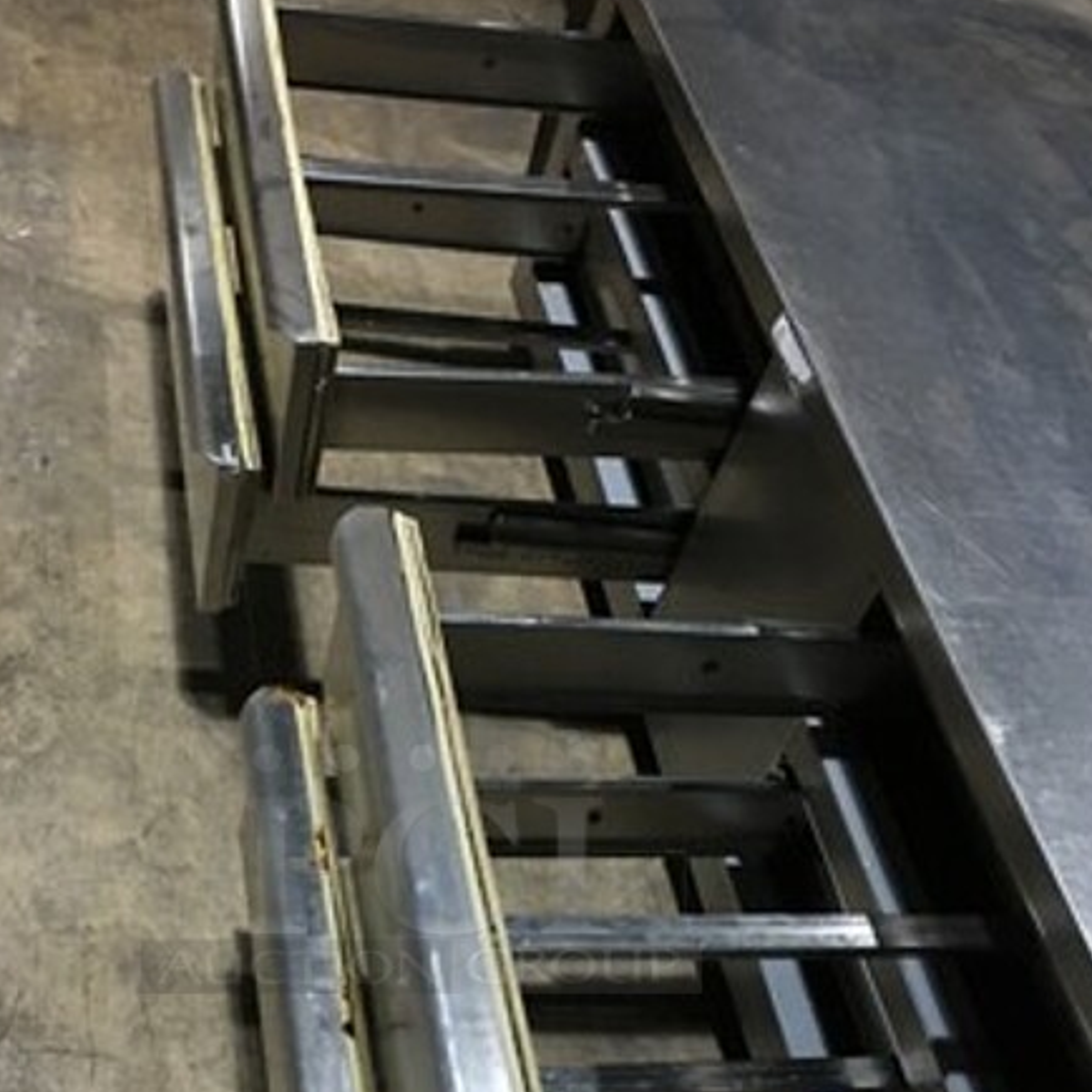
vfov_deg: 34.4
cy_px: 862
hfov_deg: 35.2
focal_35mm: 48
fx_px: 1713
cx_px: 423
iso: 100
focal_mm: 4.15
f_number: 2.2
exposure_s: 1/10
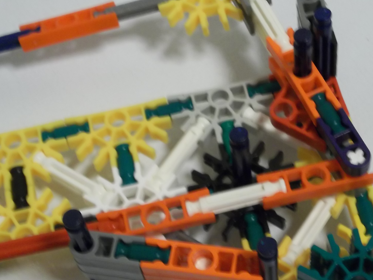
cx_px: 222
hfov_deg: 22.0
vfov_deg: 16.6
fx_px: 959
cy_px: 147
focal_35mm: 89
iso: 231
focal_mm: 9.3
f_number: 5
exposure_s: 1/8
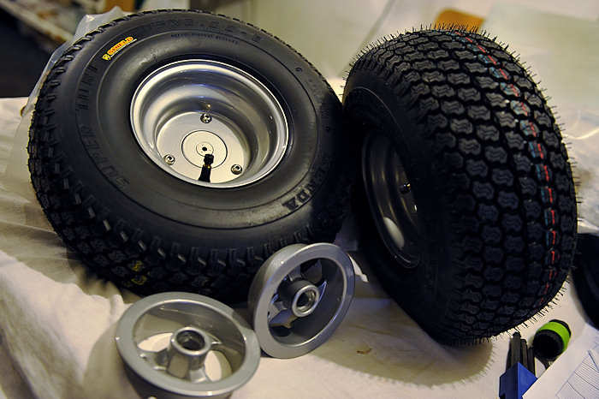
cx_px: 300
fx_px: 532
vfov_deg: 41.1
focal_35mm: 32
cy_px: 200
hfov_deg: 58.7
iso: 800
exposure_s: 1/10
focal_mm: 32
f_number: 2.8
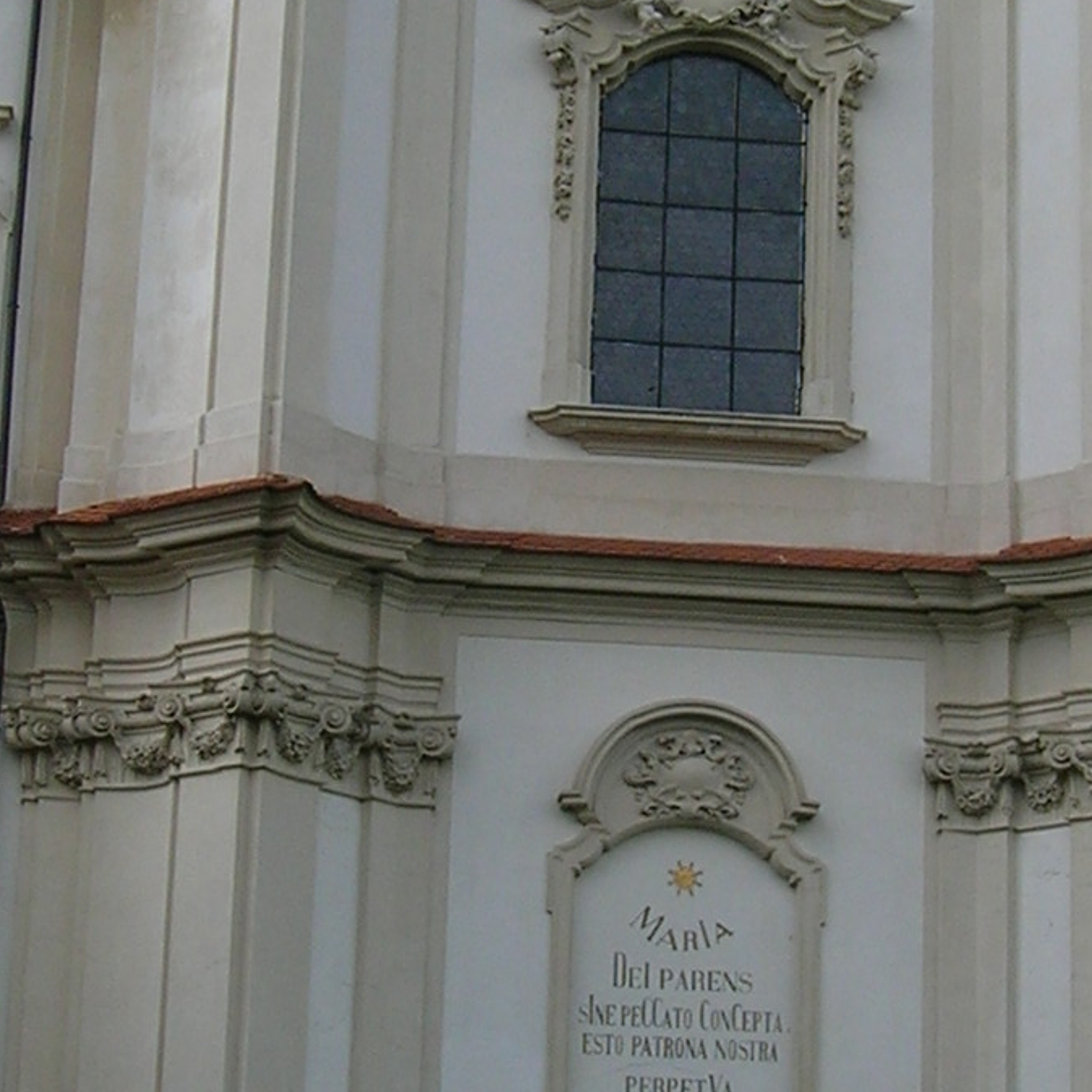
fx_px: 3640
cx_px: 561
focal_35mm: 102
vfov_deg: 17.1
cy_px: 536
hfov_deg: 17.1
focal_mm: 5.7
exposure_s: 1/330
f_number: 4.9
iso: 50
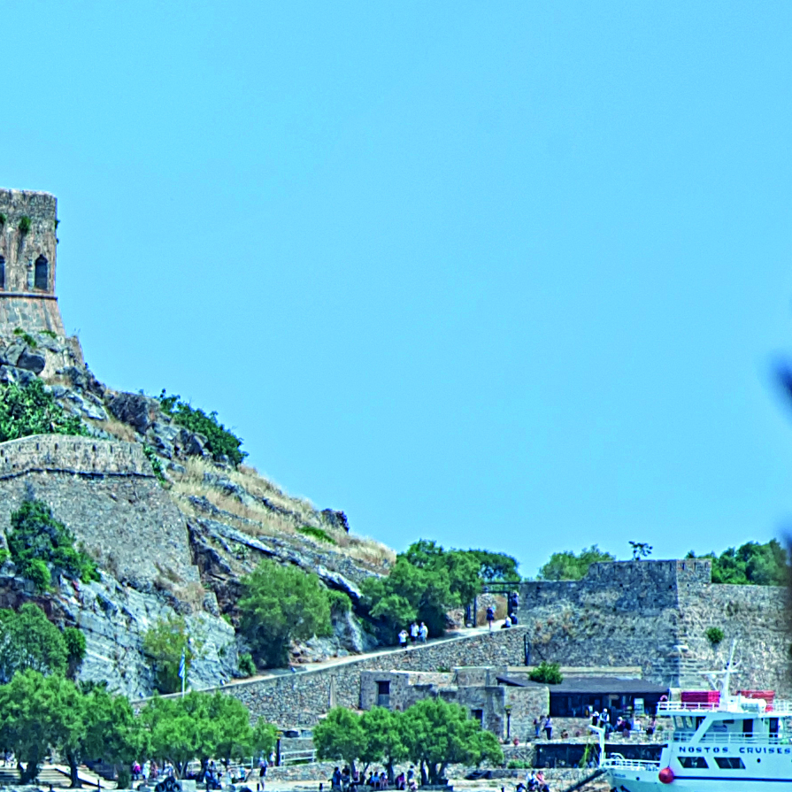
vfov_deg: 2.8
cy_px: 994
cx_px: -805
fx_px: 16204
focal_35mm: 626
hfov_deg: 2.8
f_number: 10
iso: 200
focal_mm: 155
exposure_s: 1/400
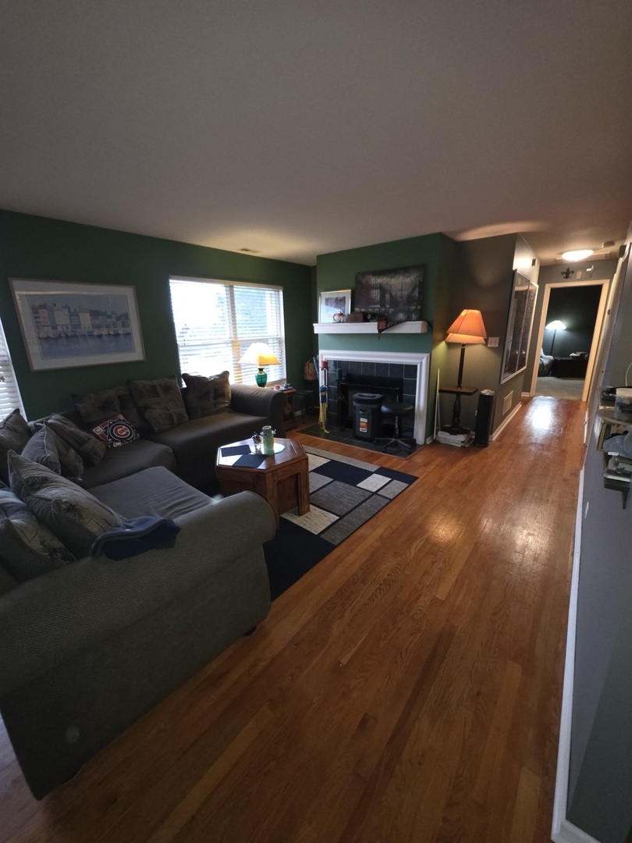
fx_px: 316
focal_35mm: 13
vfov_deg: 106.2
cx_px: 316
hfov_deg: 89.9
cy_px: 422
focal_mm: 2.2
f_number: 1.9
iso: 250
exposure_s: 1/40
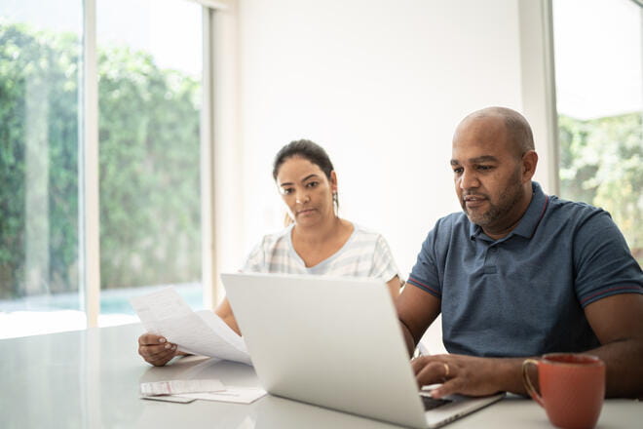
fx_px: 625
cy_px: 214
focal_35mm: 35
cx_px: 322
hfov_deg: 54.4
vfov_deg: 37.9
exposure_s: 1/400
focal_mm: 35
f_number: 1.4
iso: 160
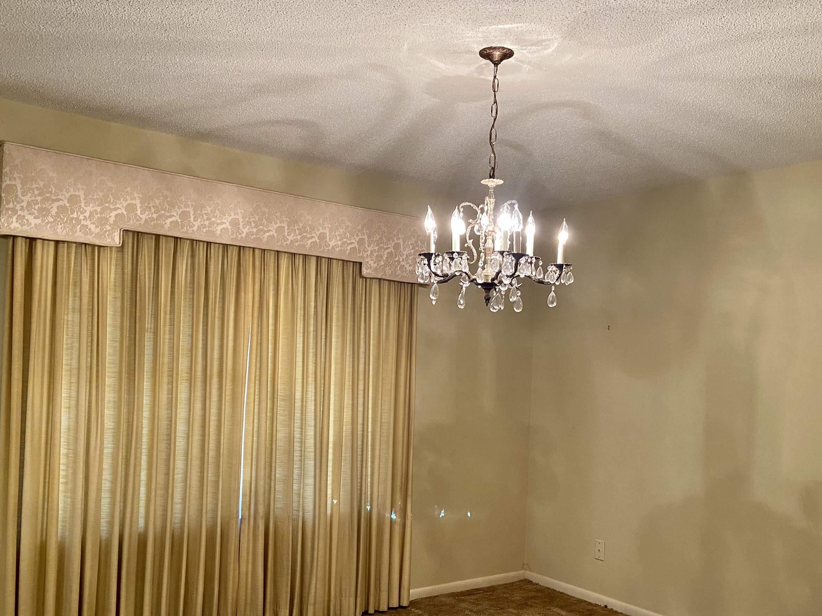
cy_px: 366
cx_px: 452
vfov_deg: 41.6
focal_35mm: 34
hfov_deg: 53.9
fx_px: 807
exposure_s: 1/60
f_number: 1.8
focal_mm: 4.25
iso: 200
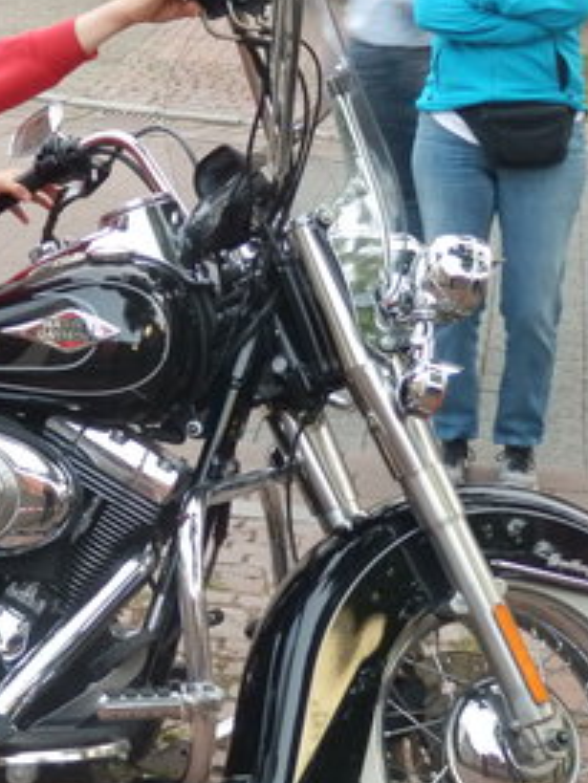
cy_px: 383
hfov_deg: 18.1
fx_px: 1788
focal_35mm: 79
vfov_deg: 24.7
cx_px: -46
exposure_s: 1/20
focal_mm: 7.3
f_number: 3.7
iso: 400
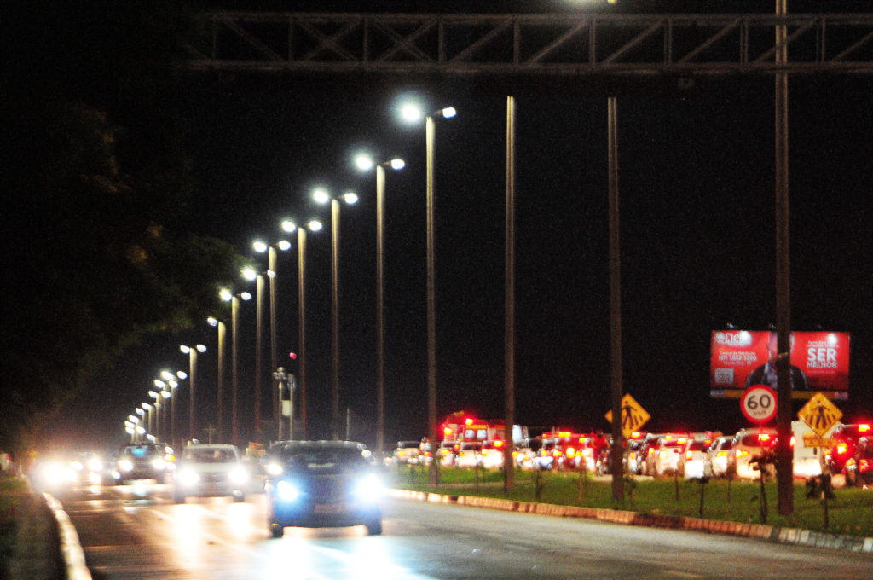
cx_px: 436
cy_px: 290
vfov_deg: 4.7
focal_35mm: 292
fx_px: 7084
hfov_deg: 7.1
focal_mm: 195
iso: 1000
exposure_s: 1/40
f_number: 2.8
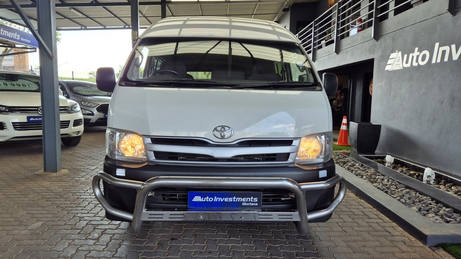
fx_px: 318
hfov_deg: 71.9
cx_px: 227
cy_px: 120
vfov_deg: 44.3
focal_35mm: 26
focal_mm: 5.4
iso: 25
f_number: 1.8
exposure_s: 1/283
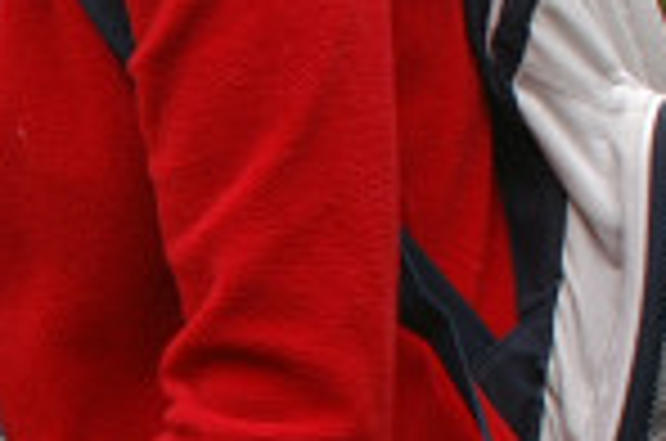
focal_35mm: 229
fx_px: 4227
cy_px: 608
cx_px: -652
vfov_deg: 5.9
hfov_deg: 8.5
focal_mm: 30
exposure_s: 1/30
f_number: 5
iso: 100
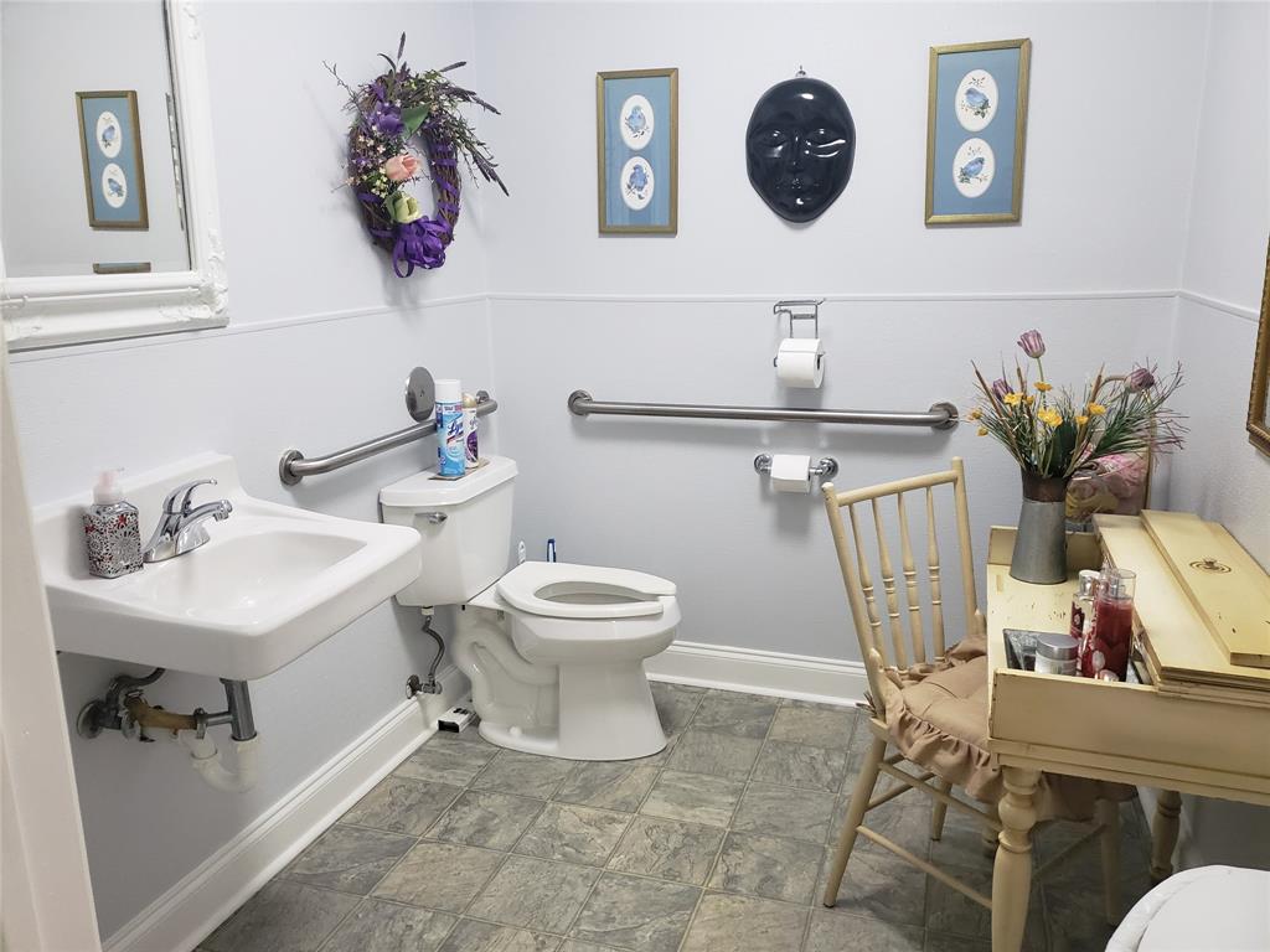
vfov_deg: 53.1
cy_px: 476
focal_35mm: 26
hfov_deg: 67.3
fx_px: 954
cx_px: 635
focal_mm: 4.3
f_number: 1.5
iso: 320
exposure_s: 1/60
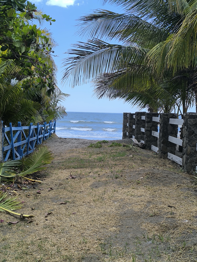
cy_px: 131
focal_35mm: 46
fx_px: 349
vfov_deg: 41.2
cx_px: 98
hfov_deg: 31.5
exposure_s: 1/690
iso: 50
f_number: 1.65
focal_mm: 6.14
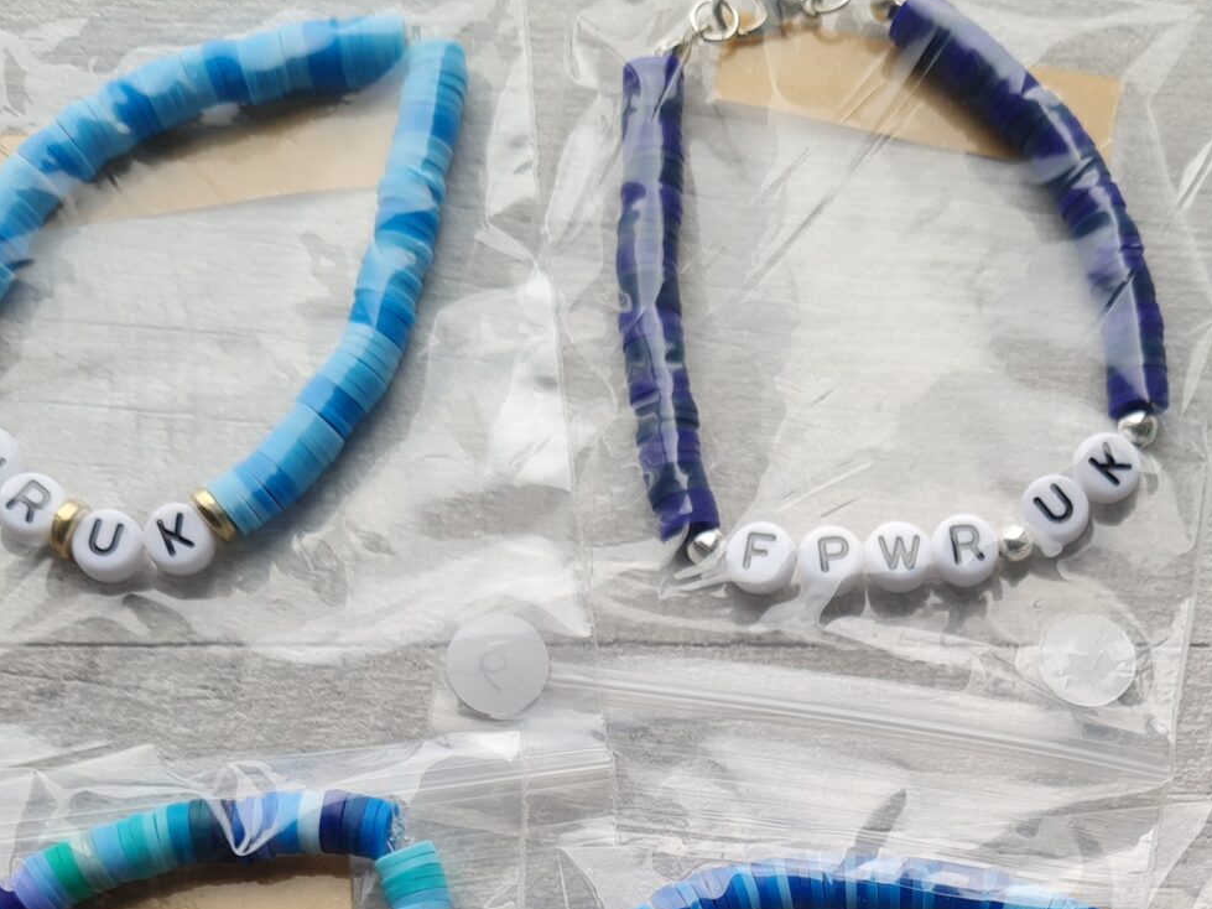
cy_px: 1175
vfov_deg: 19.9
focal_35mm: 68
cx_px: 831
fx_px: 2381
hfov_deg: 28.3
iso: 50
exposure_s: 1/132
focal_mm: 5.4
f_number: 1.8
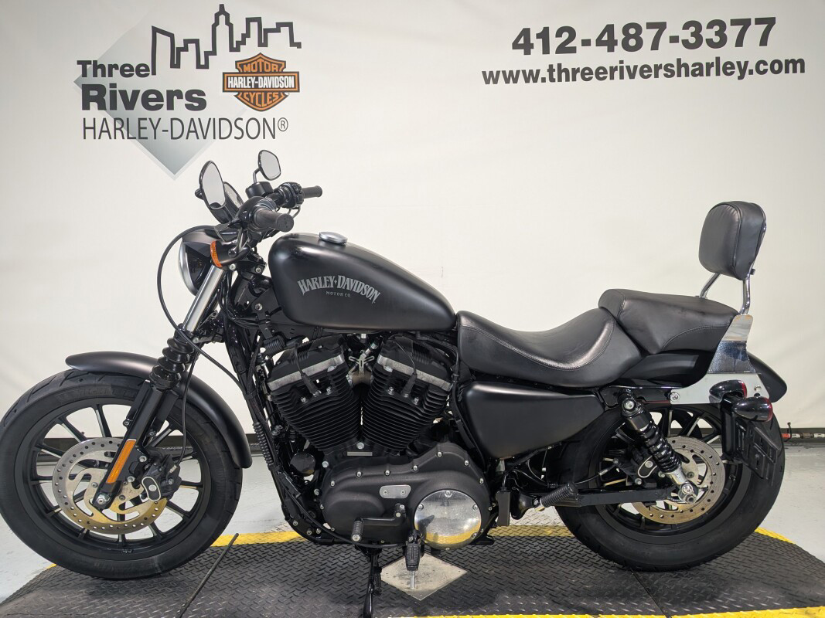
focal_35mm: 24
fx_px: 572
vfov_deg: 56.8
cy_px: 309
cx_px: 412
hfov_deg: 71.6
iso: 126
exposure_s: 1/120
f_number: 1.85
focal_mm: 6.81
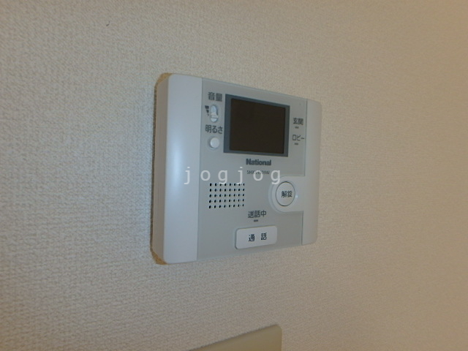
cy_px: 176
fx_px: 284
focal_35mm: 21
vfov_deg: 63.4
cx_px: 234
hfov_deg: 79.0
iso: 125
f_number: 6
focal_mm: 3.7
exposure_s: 1/30
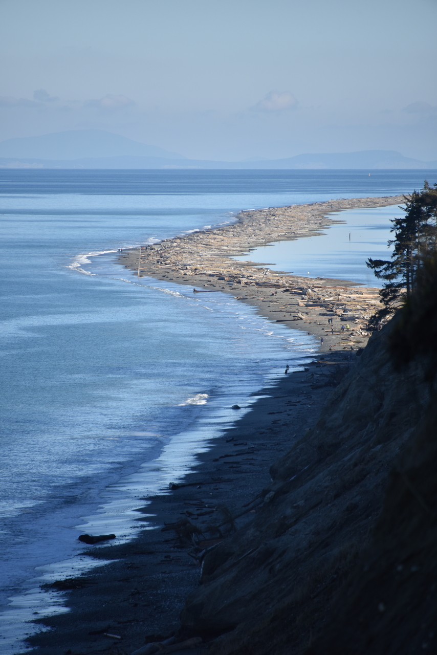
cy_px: 328
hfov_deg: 4.6
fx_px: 5459
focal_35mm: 300
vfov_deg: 6.9
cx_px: 218
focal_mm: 300
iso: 140
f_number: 5.6
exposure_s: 1/640
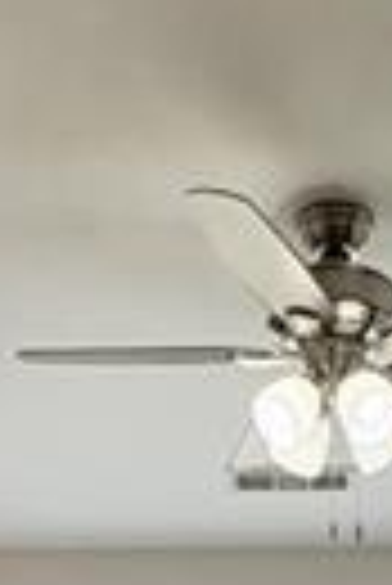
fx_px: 1401
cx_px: 311
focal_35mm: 86
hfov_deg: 15.8
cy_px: 1174
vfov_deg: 17.2
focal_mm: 2.22
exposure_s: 1/268
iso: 50
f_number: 2.2
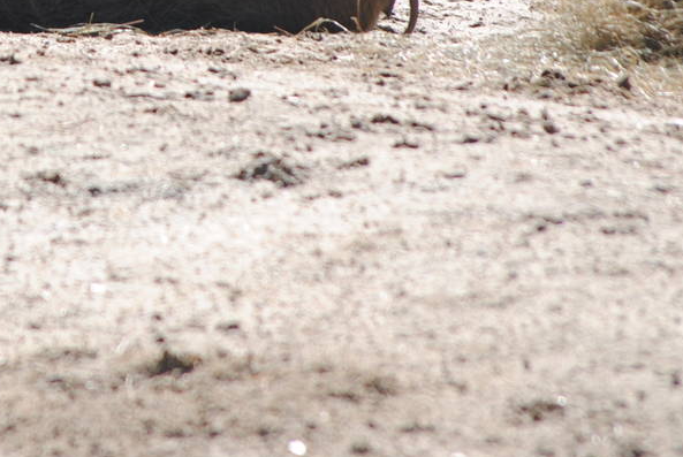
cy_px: -126
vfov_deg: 1.7
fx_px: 15386
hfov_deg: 2.5
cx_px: -37
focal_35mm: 810
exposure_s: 1/200
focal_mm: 200
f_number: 7.1
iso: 100
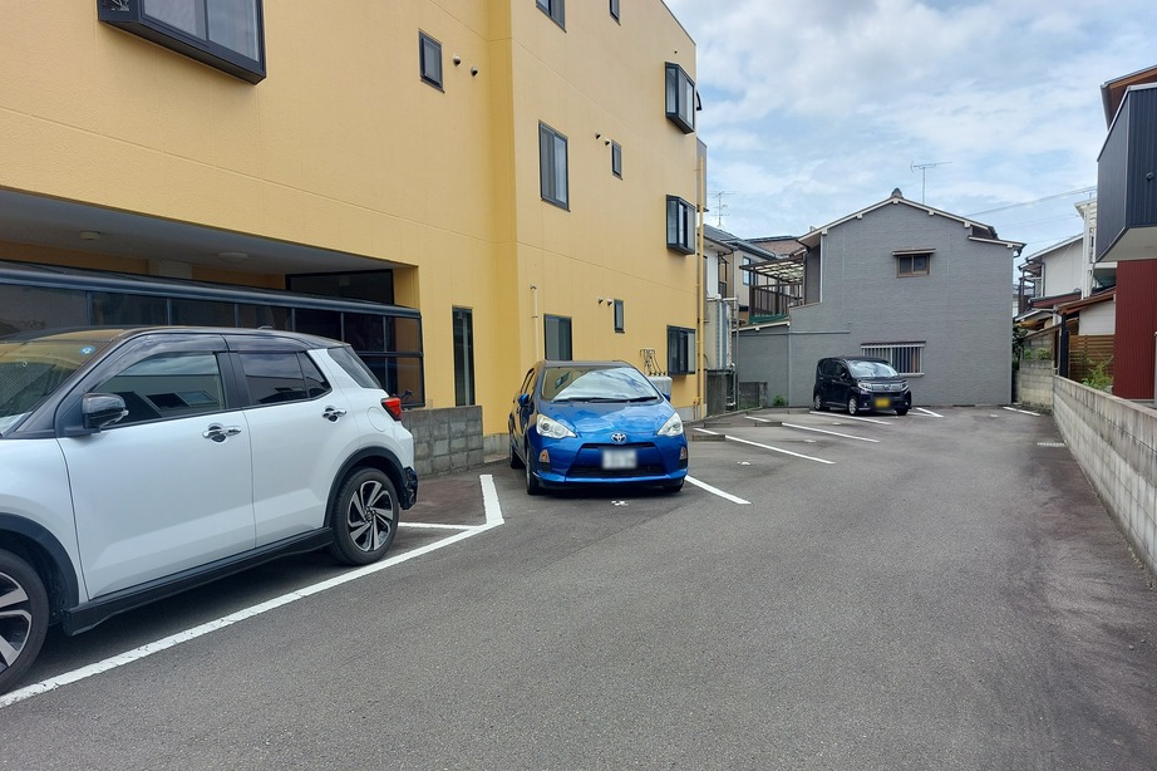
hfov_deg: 69.4
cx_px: 600
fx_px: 835
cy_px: 439
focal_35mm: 26
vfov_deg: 49.4
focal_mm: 5.23
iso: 25
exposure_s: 1/727
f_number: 1.8
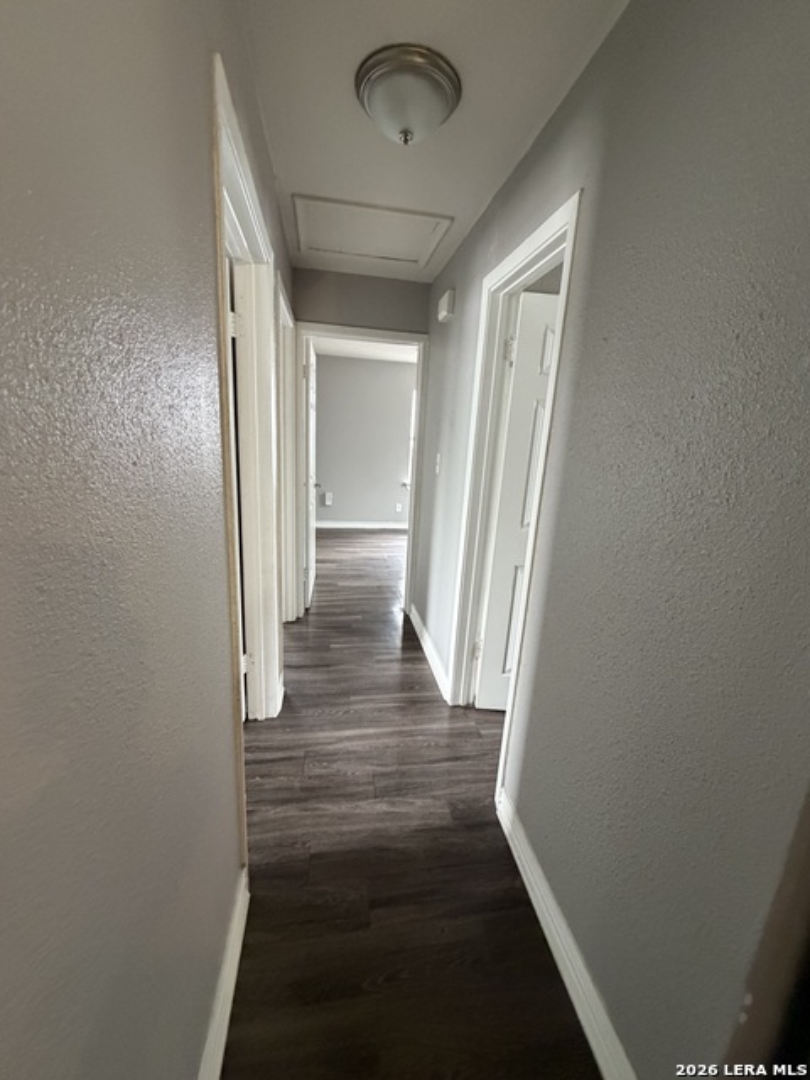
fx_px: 437
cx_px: 405
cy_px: 540
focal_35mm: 14
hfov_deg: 85.7
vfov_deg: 102.1
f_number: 2.2
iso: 640
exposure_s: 1/60
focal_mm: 2.22
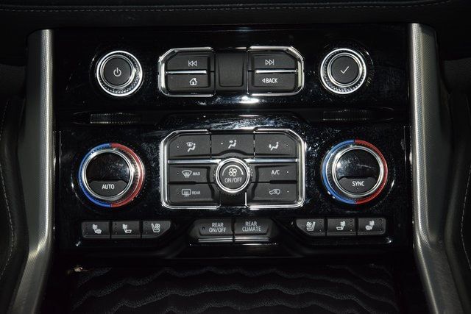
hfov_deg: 22.6
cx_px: 236
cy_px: 157
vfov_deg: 15.2
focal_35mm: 90
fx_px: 1178
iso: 1250
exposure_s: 1/40
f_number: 4.5
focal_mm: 60
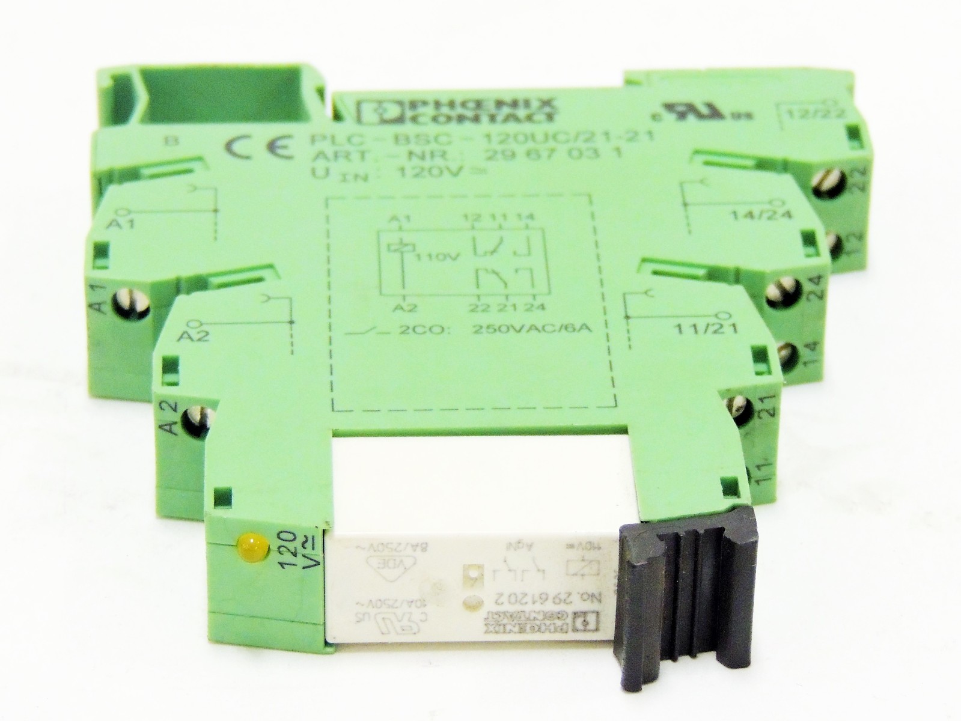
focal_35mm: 105
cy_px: 360
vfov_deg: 14.1
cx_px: 480
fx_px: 2916
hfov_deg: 18.7
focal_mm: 18.7
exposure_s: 1/25
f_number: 4.2
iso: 800
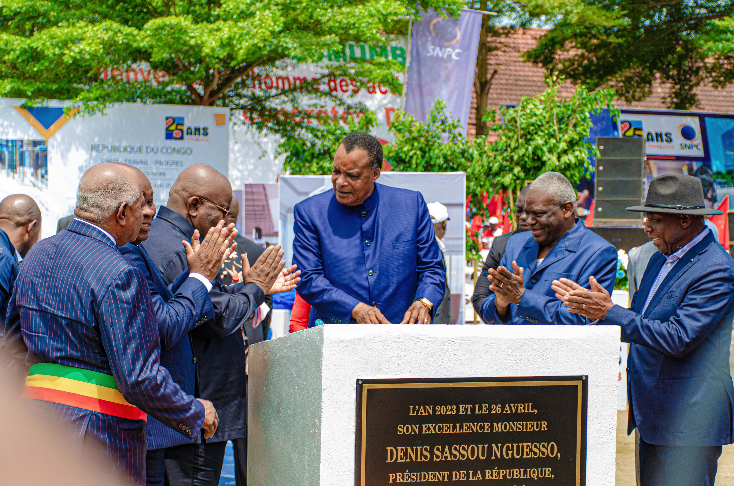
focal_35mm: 75
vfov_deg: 18.1
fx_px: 1526
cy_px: 243
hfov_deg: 27.0
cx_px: 367
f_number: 4.8
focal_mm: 50
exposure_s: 1/200
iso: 100
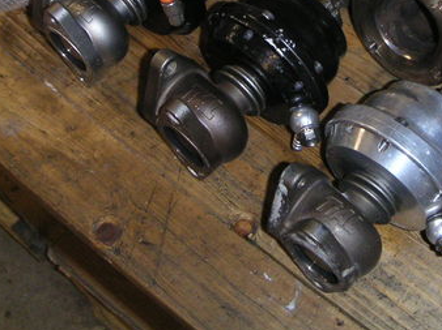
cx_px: 302
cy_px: 25
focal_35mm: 72
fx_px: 919
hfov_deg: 26.9
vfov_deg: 20.0
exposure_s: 1/45
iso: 160
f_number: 2.8
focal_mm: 6
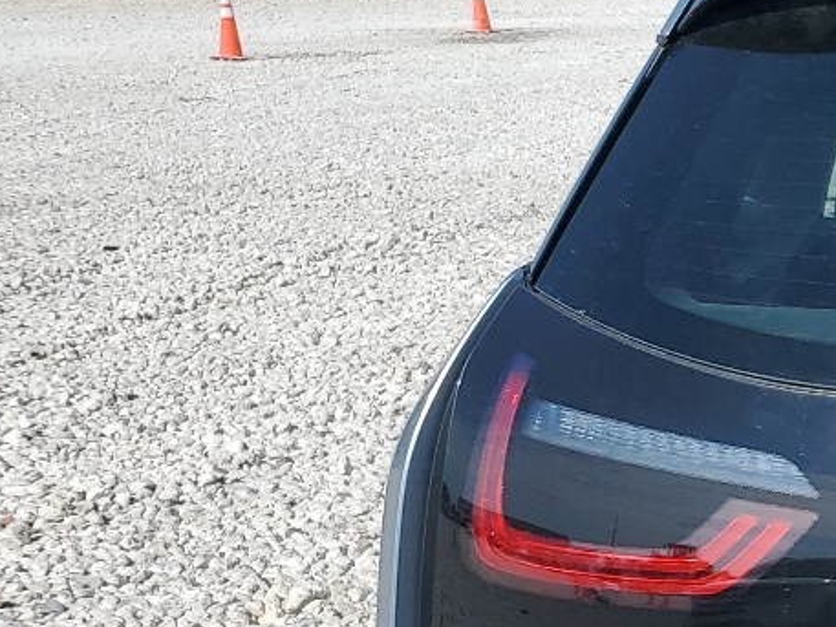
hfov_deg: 18.6
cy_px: 601
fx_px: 2198
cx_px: 1321
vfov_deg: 16.0
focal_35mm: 91
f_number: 1.5
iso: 50
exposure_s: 1/5000
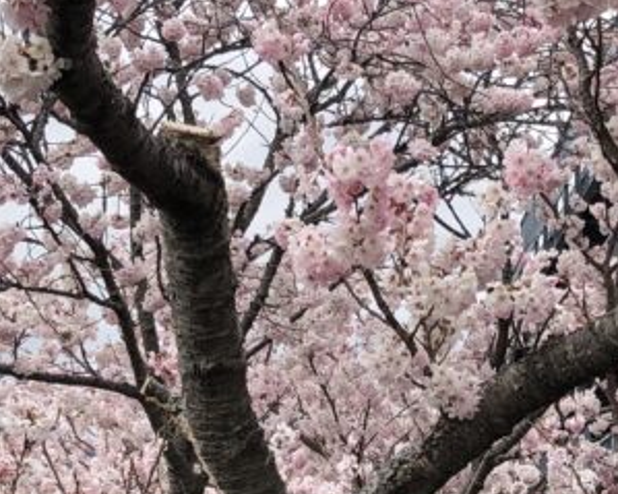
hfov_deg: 16.2
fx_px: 2139
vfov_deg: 12.8
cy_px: 616
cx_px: 560
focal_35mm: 117
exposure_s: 1/906
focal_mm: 4
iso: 20
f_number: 1.8
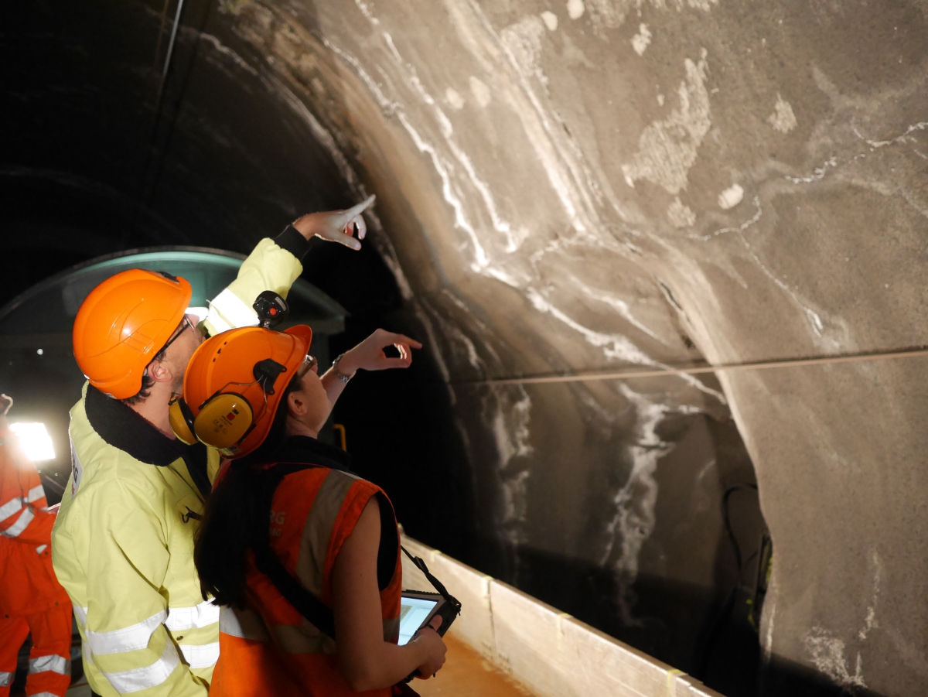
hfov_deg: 46.8
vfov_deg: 36.0
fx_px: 1073
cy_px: 348
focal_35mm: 40
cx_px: 464
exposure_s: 1/60
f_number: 1.7
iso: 2500
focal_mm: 20
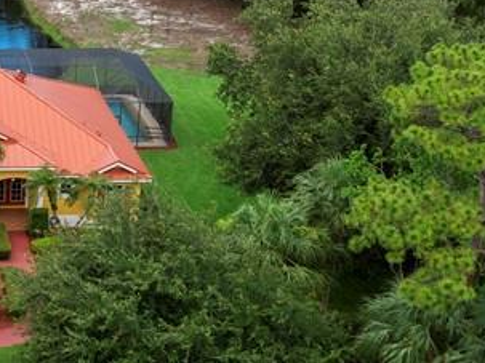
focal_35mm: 81
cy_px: 118
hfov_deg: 22.3
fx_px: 1134
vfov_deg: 18.1
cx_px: -91
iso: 100
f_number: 2.8
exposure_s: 1/1000
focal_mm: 12.29
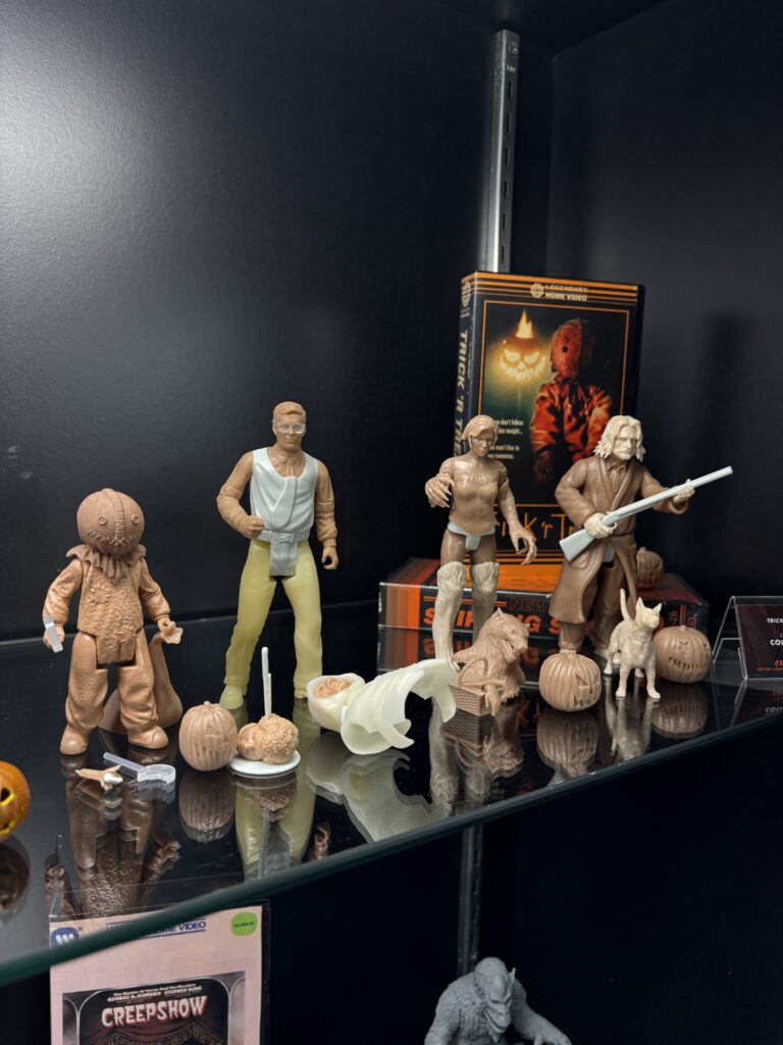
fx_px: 784
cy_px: 522
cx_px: 392
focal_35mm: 26
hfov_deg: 53.1
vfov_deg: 67.3
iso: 80
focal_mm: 5.96
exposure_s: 1/60
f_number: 1.6
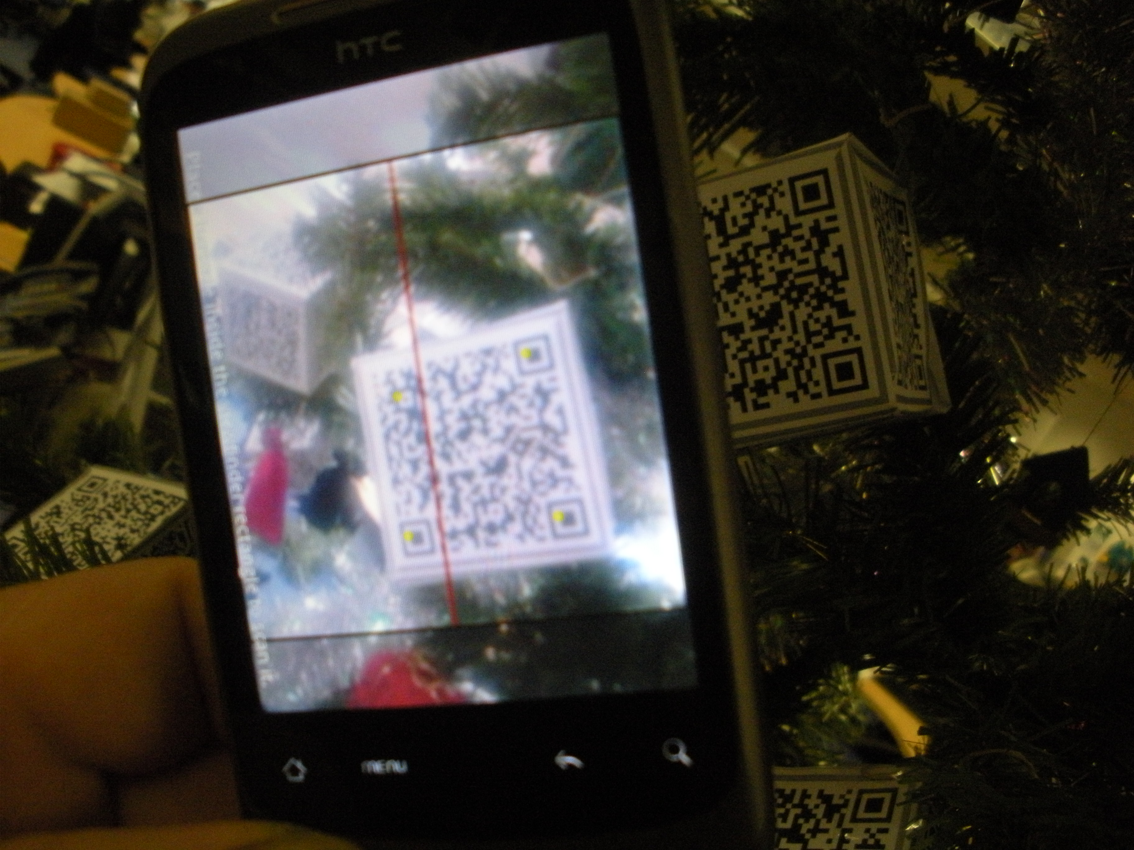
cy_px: 425
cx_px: 567
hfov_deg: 51.4
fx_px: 1179
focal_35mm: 36
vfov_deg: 39.7
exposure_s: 1/61.7
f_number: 3.5
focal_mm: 6.3
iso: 400
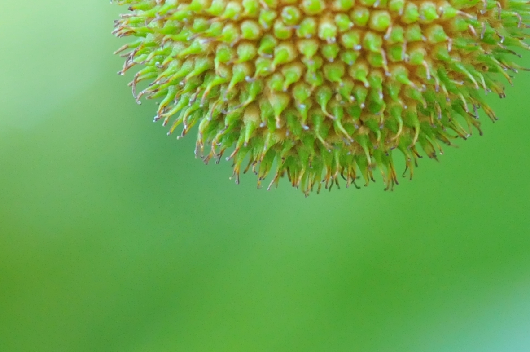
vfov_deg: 2.4
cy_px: 71
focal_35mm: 572
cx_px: 606
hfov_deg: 3.6
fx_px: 8407
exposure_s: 1/250
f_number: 6.3
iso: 1000
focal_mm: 105
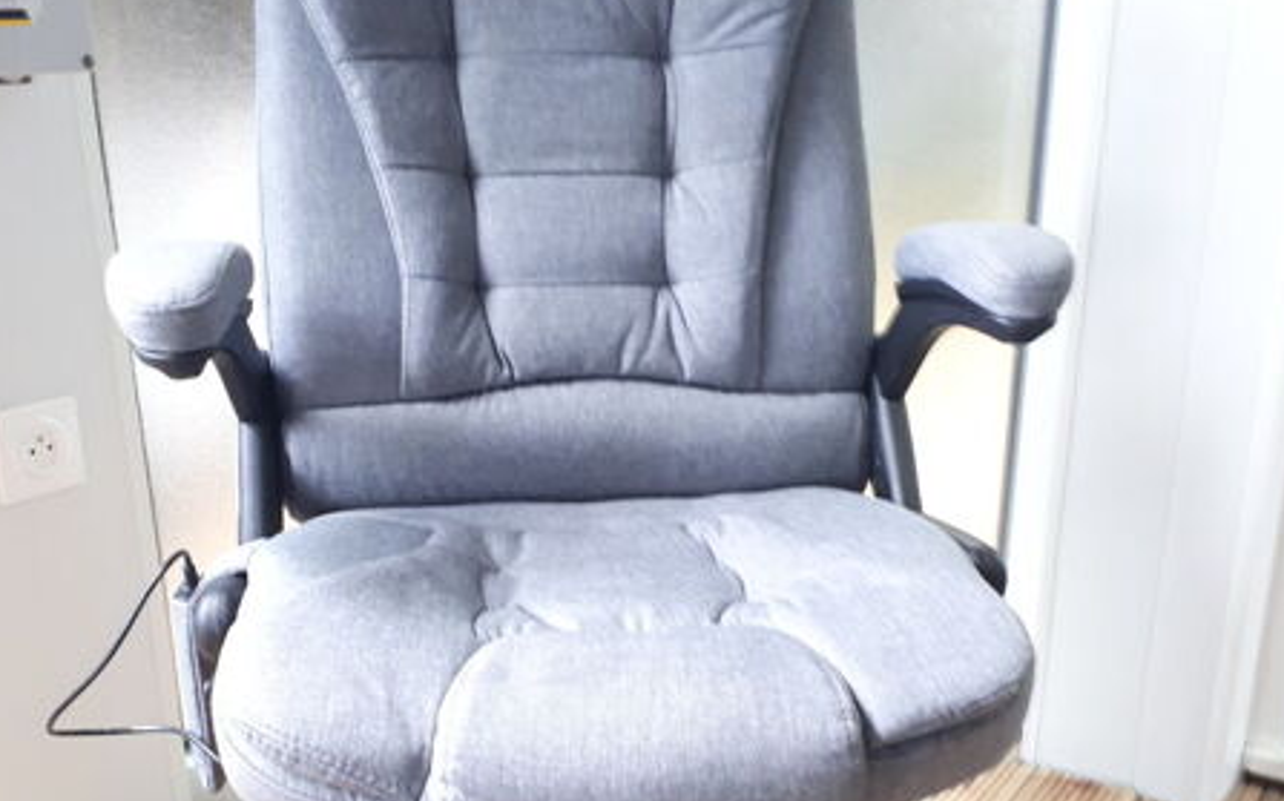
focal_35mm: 41
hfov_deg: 48.2
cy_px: 557
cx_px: 675
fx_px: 1434
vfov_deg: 30.9
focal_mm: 3.6
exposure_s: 1/17
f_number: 1.9
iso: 200
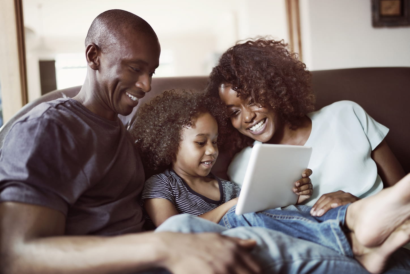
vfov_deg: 37.9
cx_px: 205
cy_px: 137
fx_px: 399
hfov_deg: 54.4
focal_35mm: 35
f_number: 1.4
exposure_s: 1/250
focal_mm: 35
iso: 250
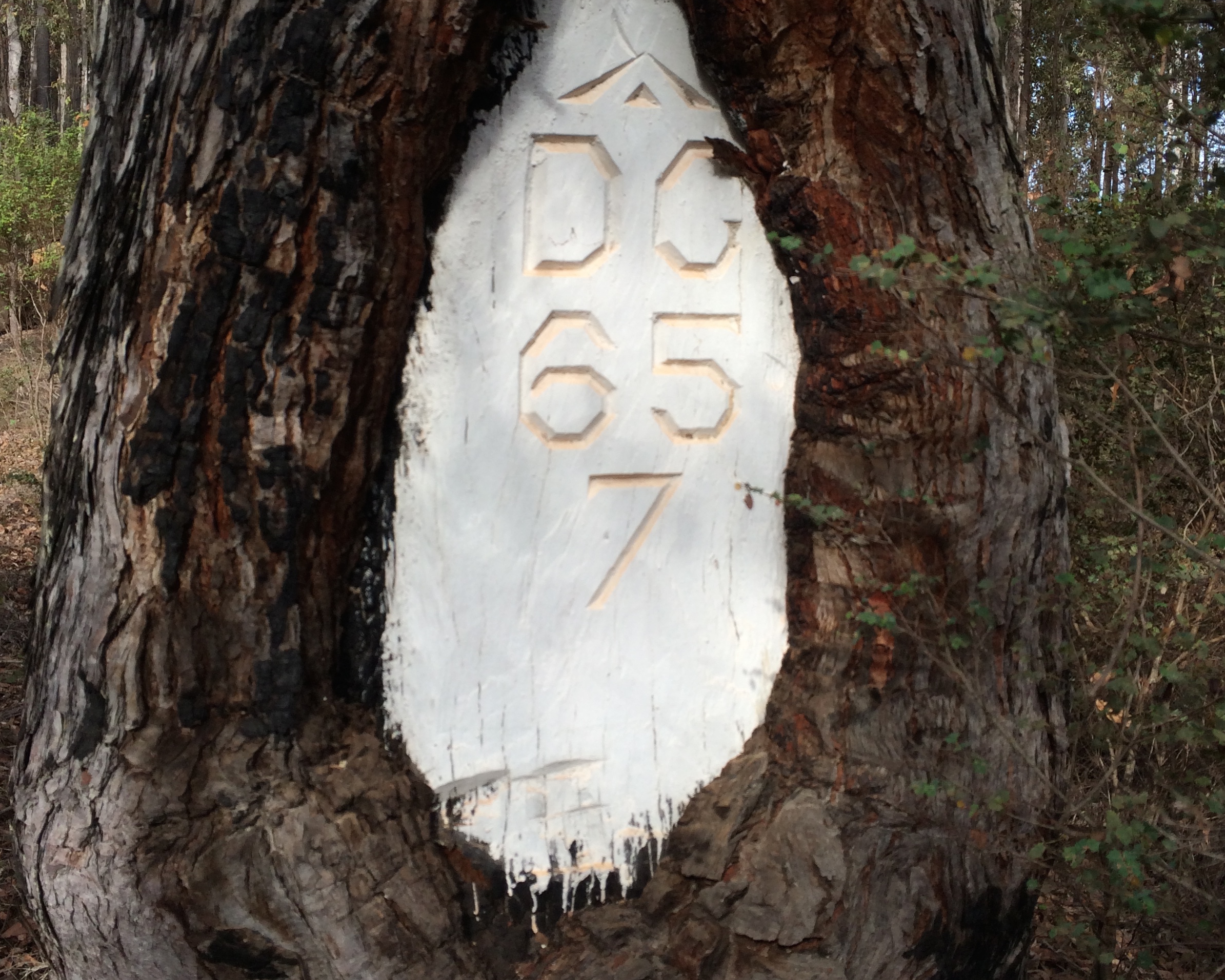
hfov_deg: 45.8
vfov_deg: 37.2
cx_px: 604
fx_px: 1450
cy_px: 395
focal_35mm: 40
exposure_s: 1/855
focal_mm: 4.12
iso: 32
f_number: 2.2
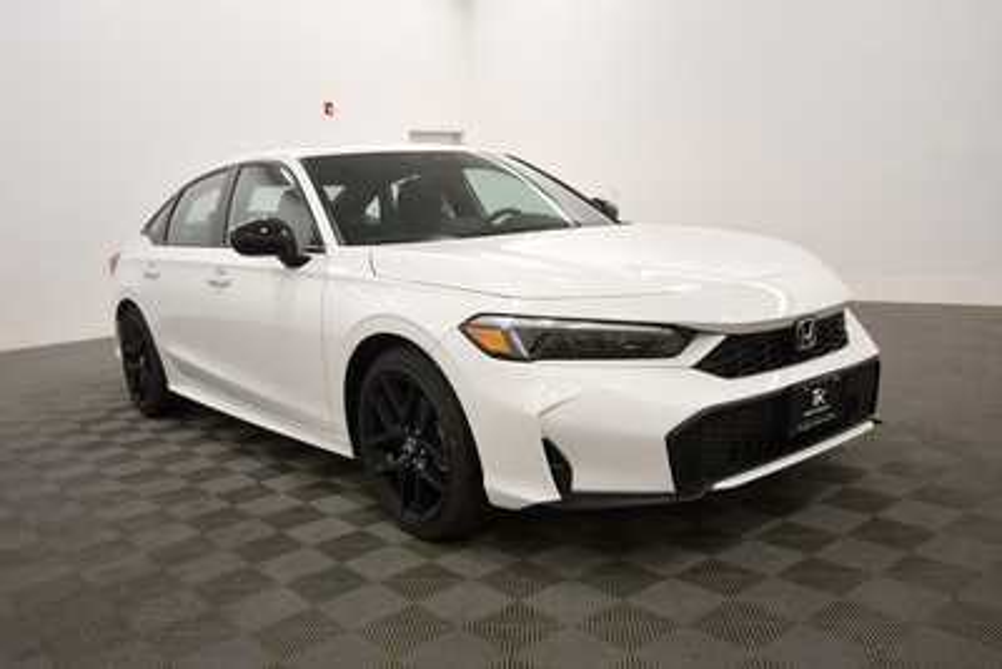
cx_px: 501
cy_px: 334
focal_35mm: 27
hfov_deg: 67.4
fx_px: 752
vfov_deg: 48.0
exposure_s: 1/250
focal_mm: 18
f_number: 5.3
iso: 800
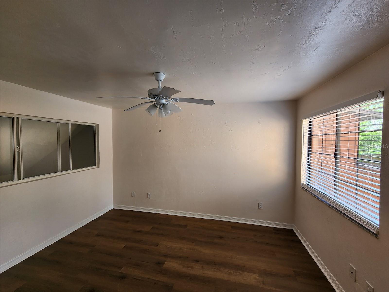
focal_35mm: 13
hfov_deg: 106.2
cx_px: 194
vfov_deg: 89.9
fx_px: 146
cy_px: 146
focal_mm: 2.2
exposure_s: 1/60
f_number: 2.2
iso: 80
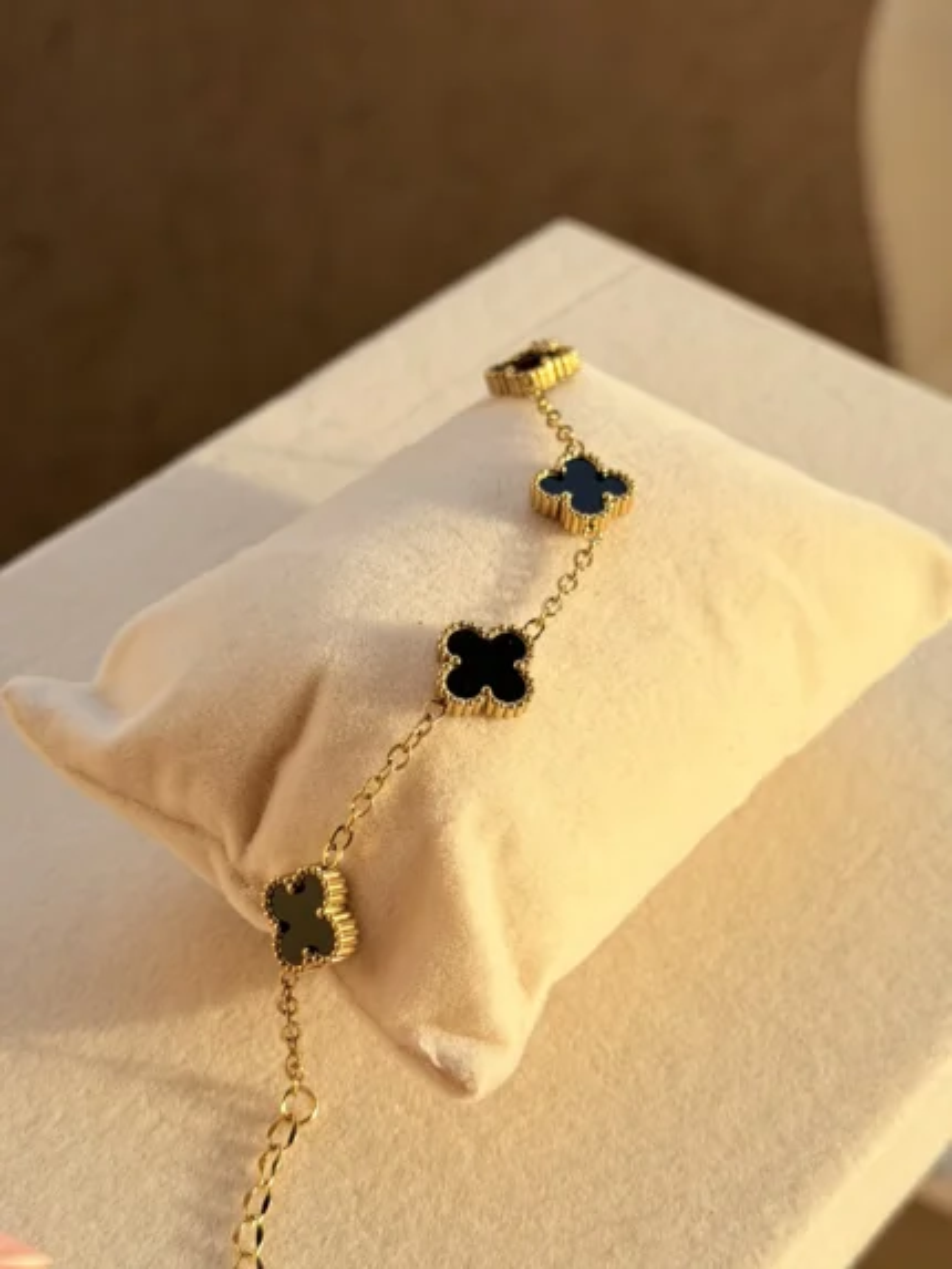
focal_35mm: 48
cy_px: 634
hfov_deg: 30.3
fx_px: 1759
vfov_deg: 39.6
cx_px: 476
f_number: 1.78
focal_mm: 6.76
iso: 64
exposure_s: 1/1027
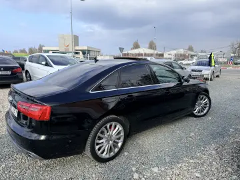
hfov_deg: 71.6
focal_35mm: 24
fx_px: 166
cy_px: 90
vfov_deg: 56.8
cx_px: 120
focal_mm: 6.76
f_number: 1.78
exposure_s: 1/2169
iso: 80
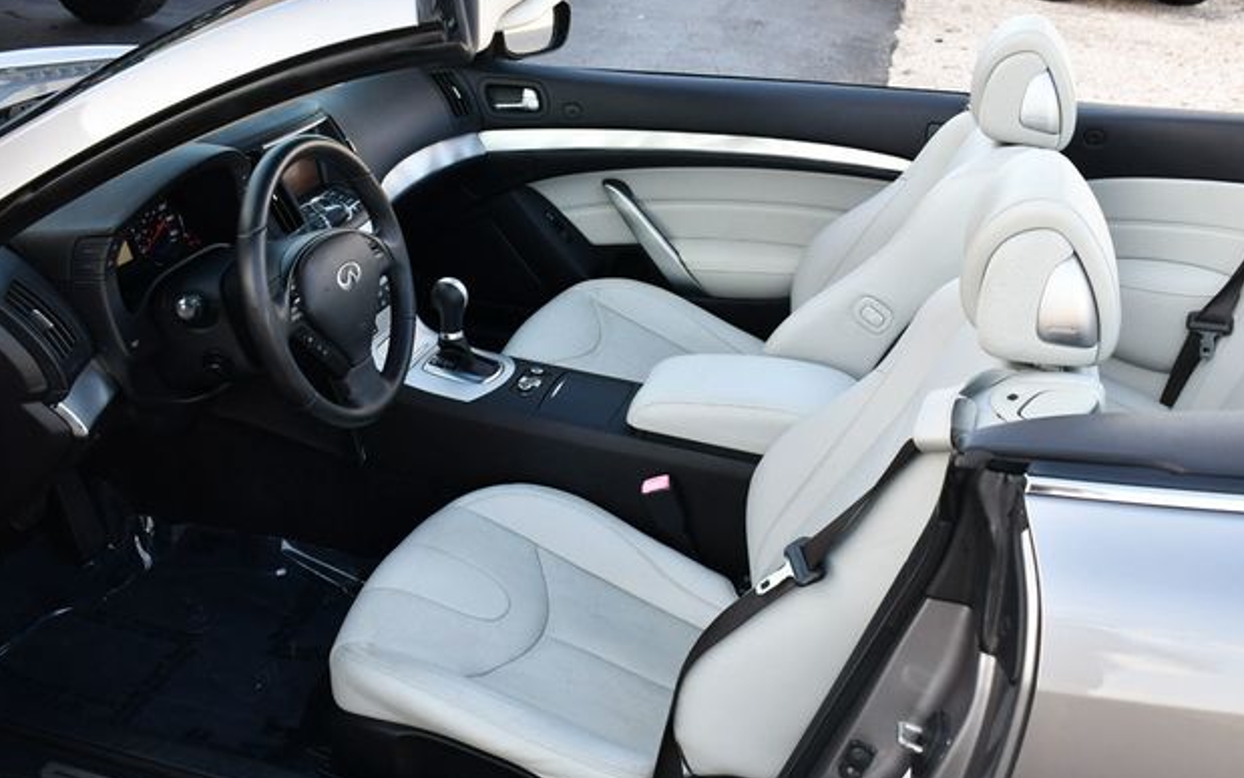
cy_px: 416
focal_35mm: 38
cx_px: 605
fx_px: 1288
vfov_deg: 33.6
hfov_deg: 51.5
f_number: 4.5
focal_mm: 18
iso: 400
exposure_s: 1/250
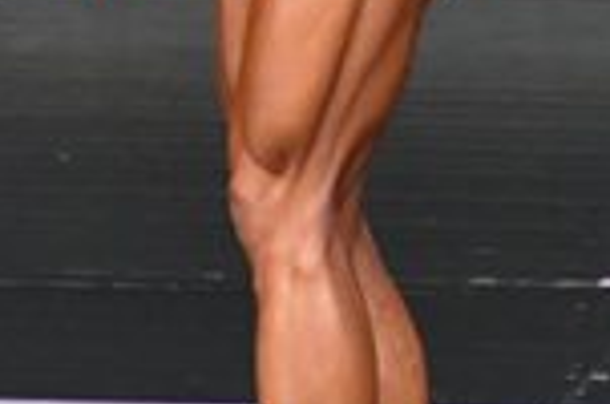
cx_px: 386
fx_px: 30030
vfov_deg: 0.8
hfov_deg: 1.2
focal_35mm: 1776
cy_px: -178
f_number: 5.6
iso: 4000
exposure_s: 1/400
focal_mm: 230
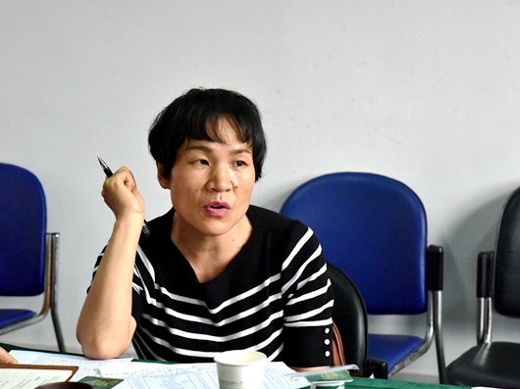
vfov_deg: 12.1
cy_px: 195
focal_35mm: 122
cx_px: 247
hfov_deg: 16.2
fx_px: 1832
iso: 6400
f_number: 9
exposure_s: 1/320
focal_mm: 112
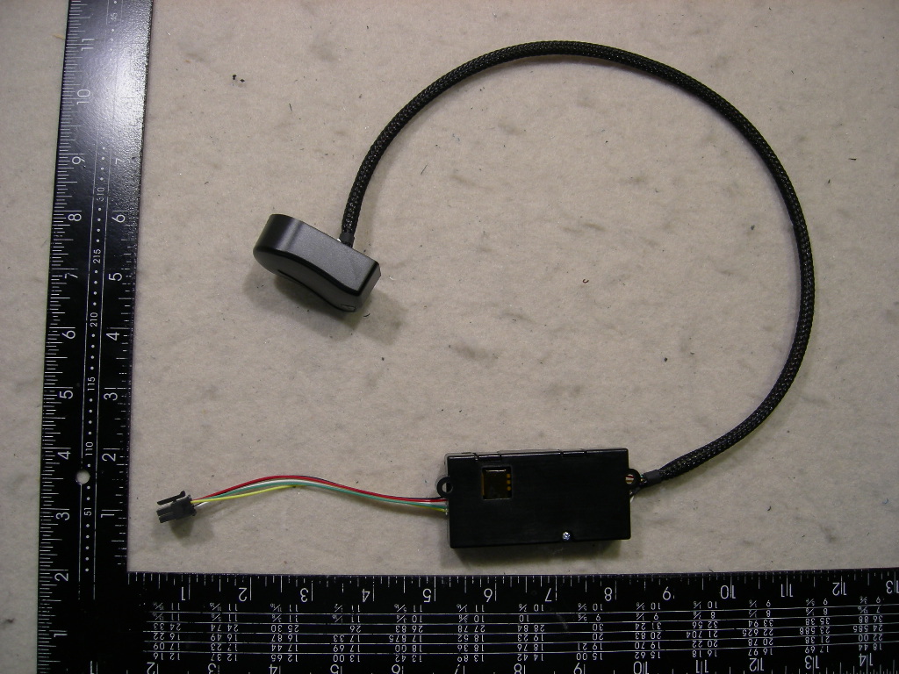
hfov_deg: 51.4
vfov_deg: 39.7
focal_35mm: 36
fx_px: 935
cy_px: 337
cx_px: 450
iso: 64
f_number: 3
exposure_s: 1/63.4
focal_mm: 7.5
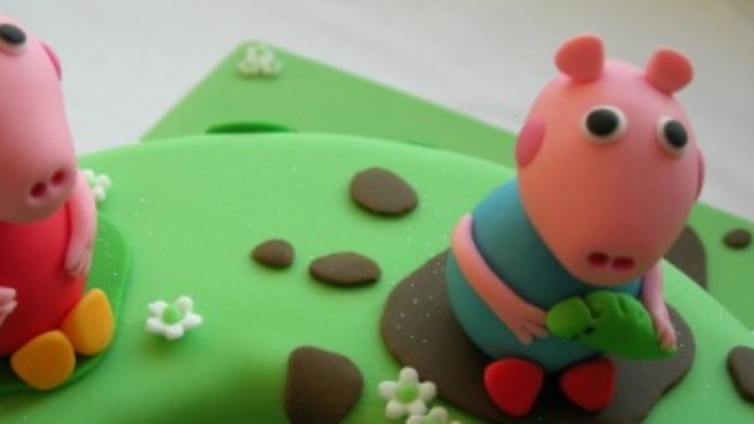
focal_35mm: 53
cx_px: 287
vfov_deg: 22.5
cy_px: 284
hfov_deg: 38.9
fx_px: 1060
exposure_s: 1/80
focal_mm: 7.8
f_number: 2.8
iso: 64
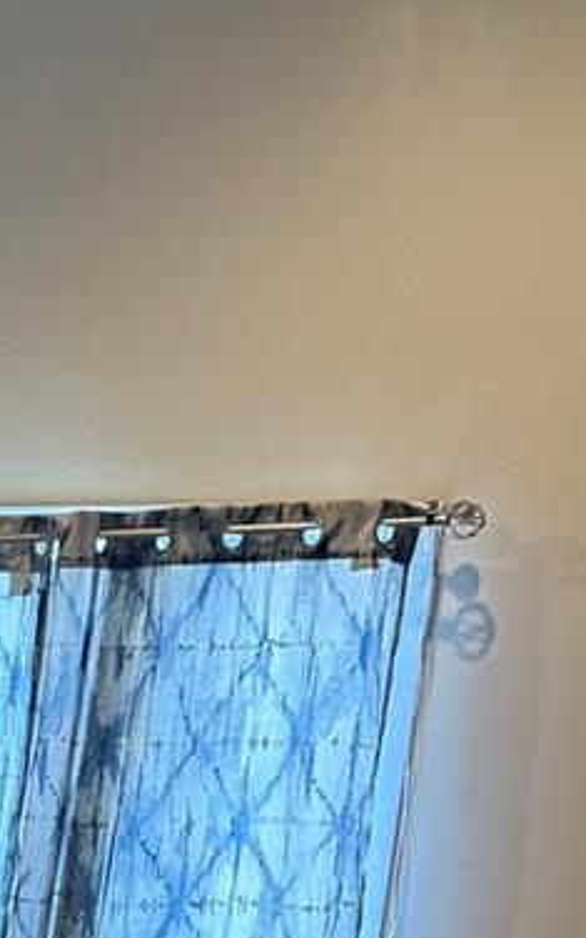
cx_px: -798
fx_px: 2657
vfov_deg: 16.8
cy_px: 1654
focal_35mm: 104
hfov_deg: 10.8
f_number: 1.78
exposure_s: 1/60
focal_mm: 6.76
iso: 250
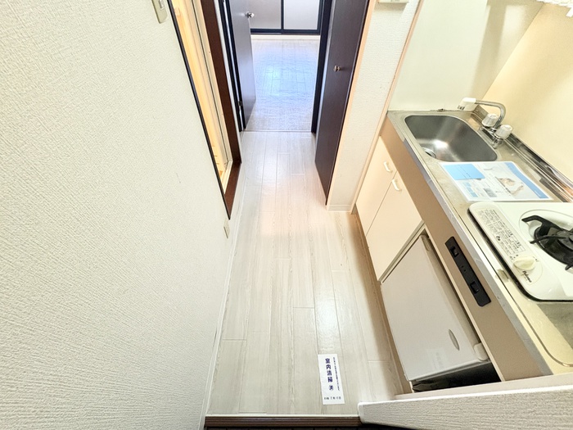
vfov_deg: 85.7
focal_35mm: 14
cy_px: 215
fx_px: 232
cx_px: 286
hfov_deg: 102.1
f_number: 2.2
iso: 400
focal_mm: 2.22
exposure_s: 1/60
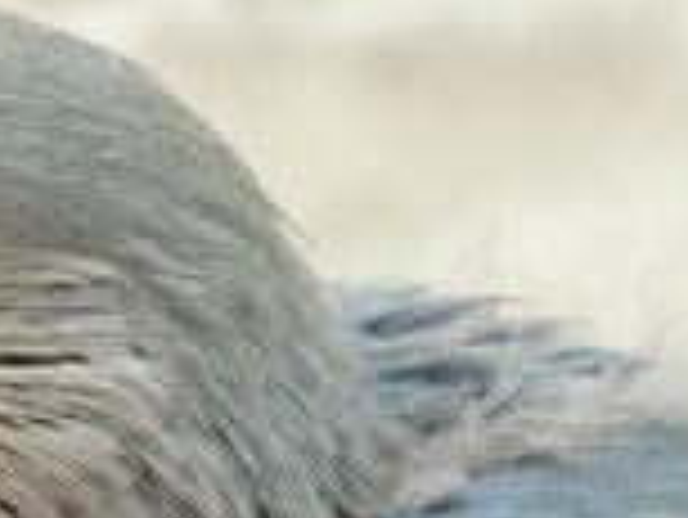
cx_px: 450
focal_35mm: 217
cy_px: 491
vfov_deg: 6.8
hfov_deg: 9.1
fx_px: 4316
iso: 64
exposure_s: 1/50
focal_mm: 5.96
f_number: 1.6
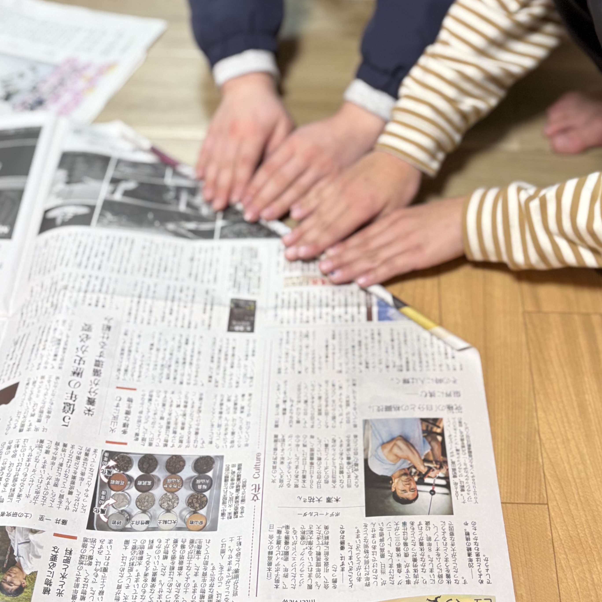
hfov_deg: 35.0
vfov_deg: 34.2
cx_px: 398
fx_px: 944
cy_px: 111
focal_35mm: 48
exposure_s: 1/60
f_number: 1.6
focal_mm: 5.96
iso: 160
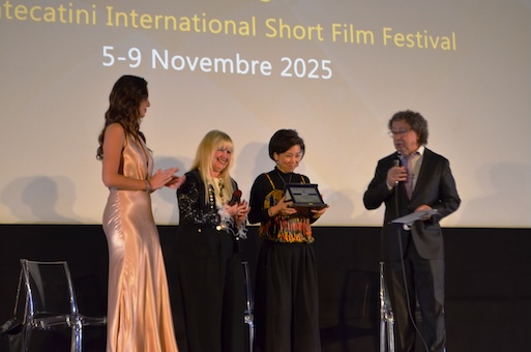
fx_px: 1215
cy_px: 176
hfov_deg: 24.7
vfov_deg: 16.5
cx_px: 266
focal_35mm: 82
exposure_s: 1/30
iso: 1250
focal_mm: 55
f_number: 5.6
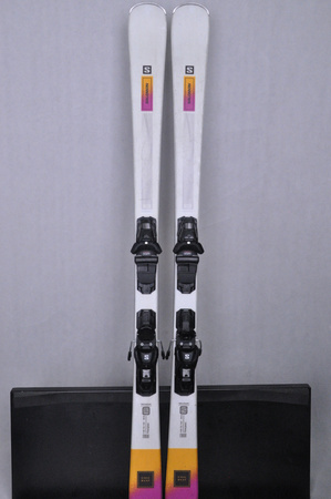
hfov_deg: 35.4
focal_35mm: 38
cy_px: 250
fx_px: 518
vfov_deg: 51.3
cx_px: 166
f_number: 9.5
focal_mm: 25
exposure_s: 1/125
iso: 3200
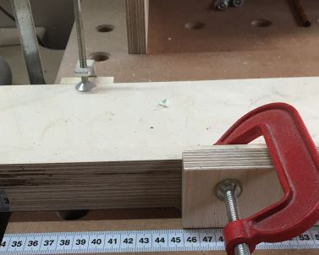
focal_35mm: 45
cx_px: 156
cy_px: 215
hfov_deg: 41.1
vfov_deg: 32.3
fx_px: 425
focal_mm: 4.15
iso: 125
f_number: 2.2
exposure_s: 1/33
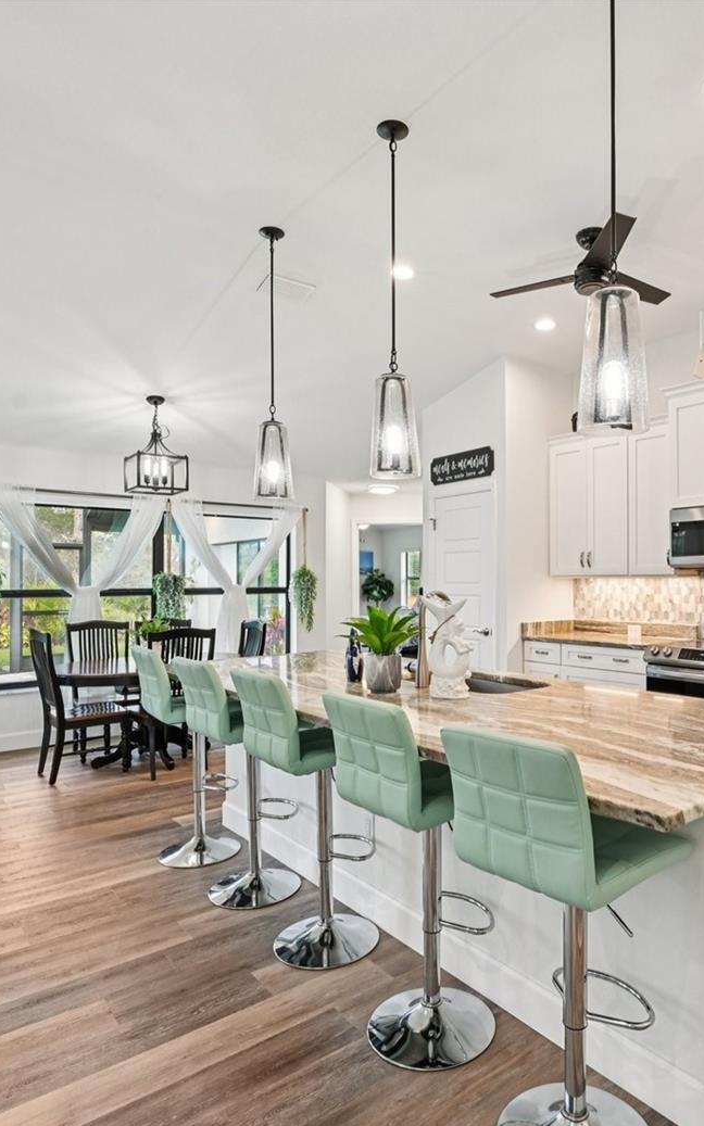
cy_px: 577
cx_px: 464
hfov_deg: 54.0
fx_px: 675
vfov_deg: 79.6
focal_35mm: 22
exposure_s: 1/30
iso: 400
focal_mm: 14
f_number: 8
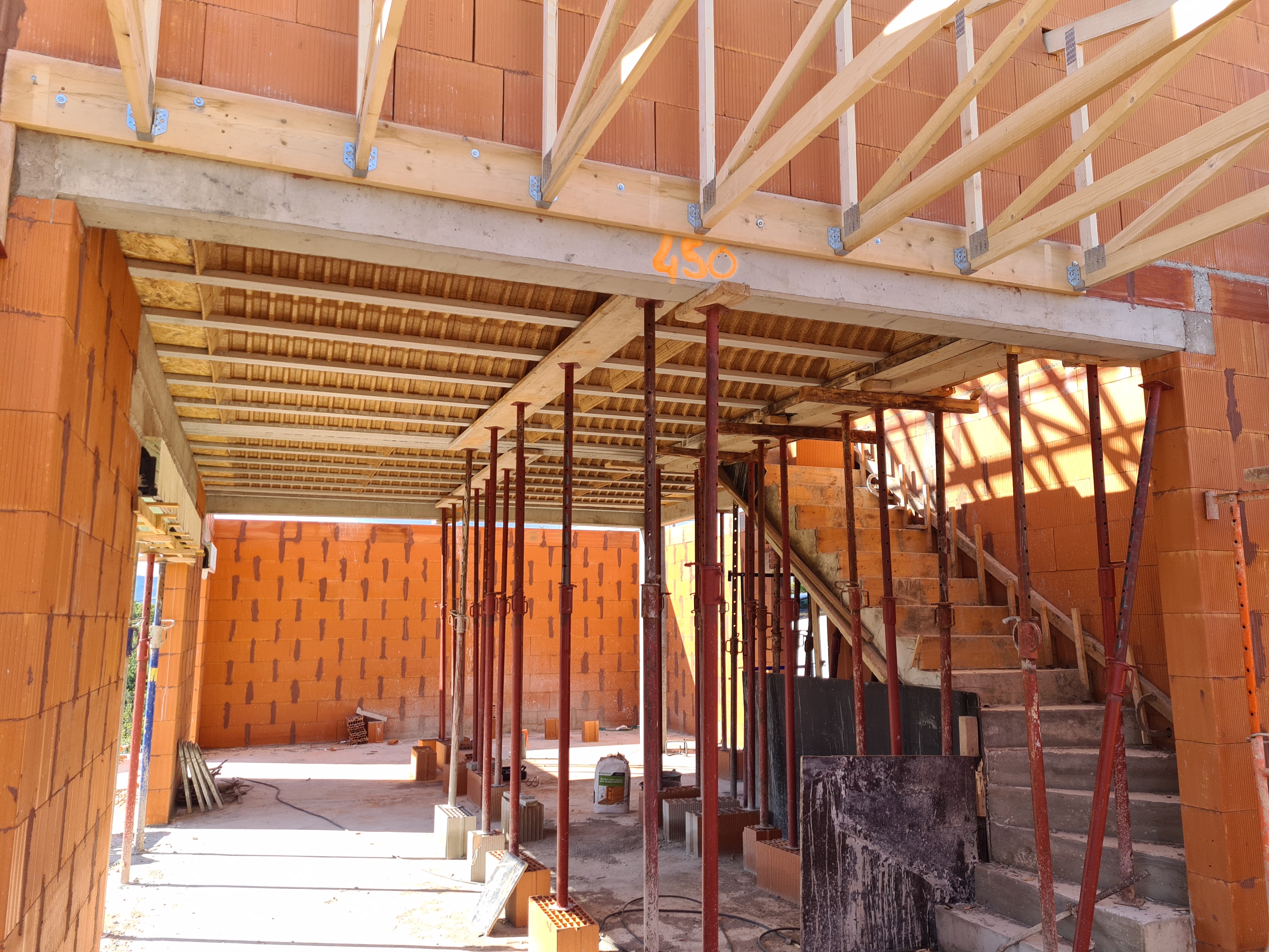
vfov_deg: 53.1
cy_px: 476
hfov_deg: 67.3
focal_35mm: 26
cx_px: 634
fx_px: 953
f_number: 1.8
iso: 50
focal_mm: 5.4
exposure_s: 1/829
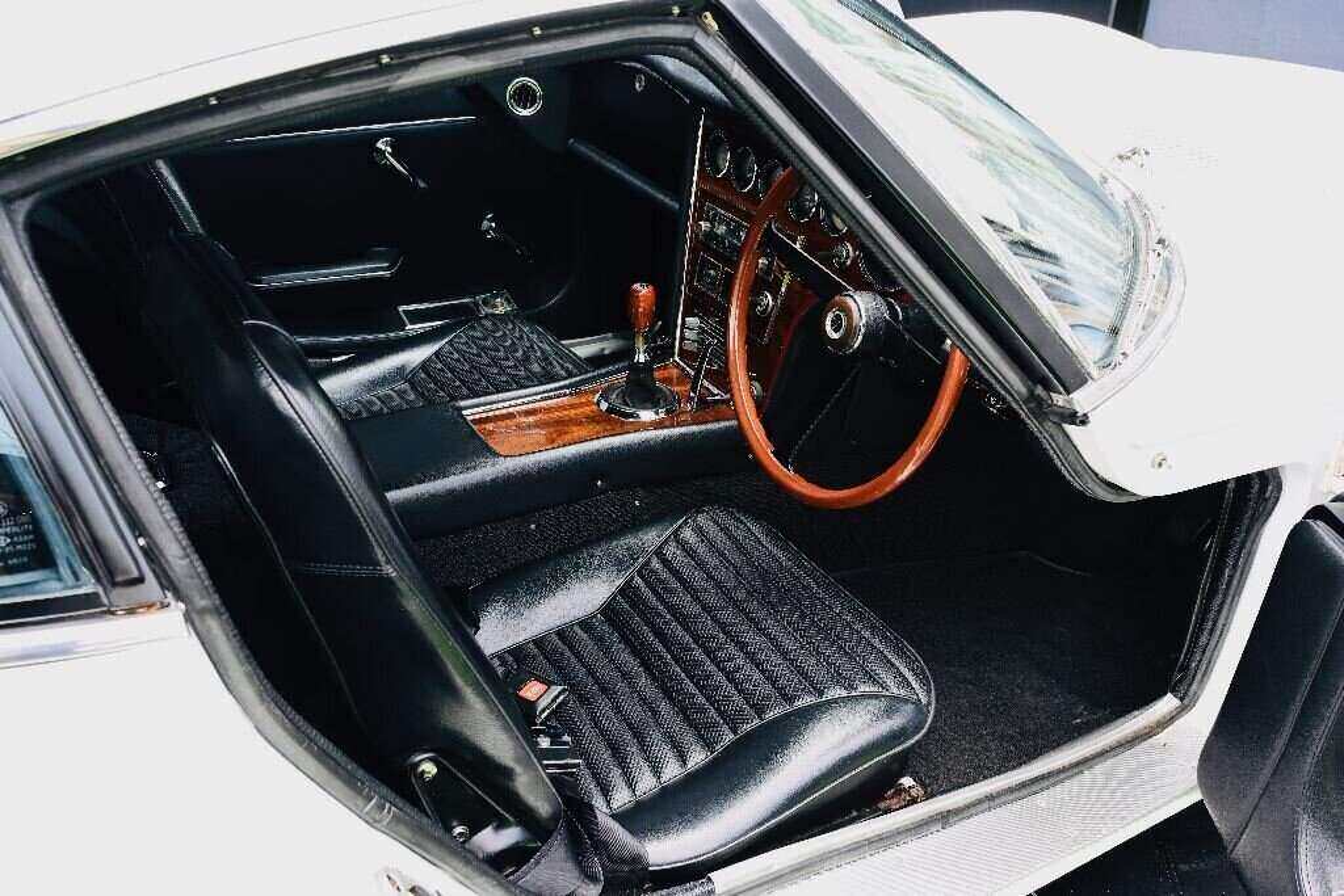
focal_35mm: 32
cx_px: 672
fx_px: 1213
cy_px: 448
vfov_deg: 40.5
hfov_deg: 58.0
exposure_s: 1/100
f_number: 10
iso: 640
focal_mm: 32.5
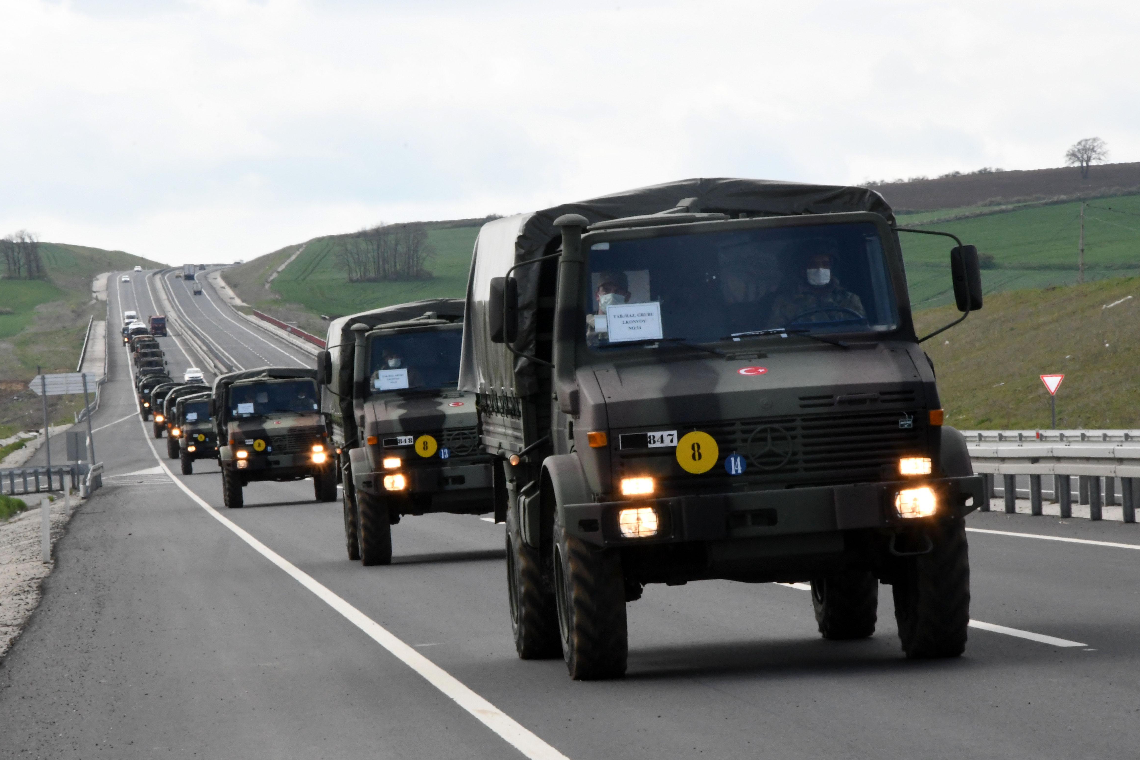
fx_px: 5985
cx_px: 531
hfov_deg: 10.9
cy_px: 402
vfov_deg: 7.3
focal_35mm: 189
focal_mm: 105
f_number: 36
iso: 2500
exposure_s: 1/250
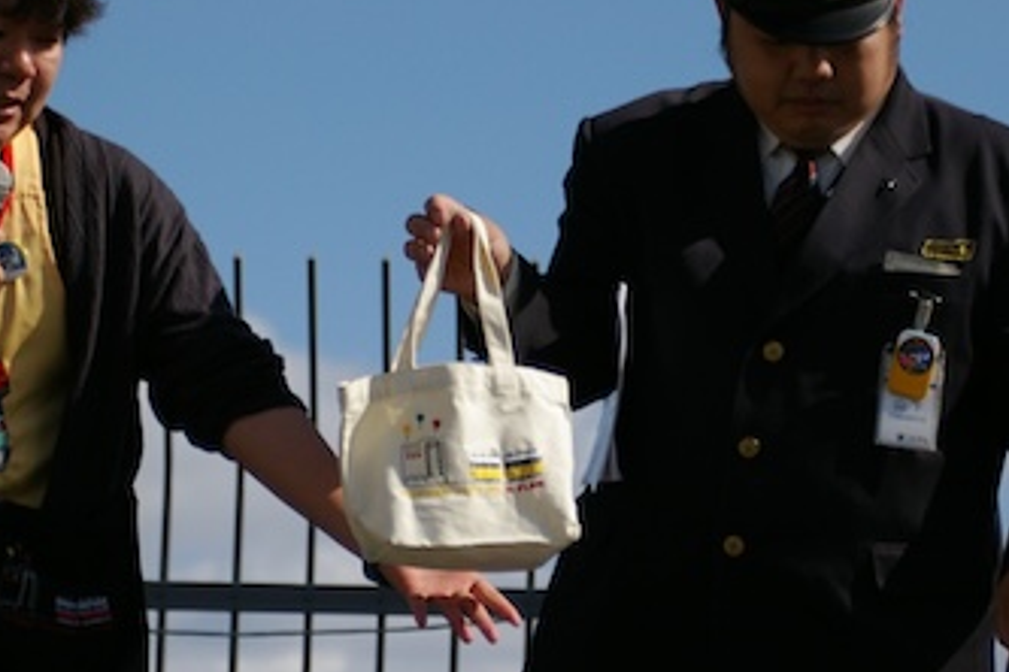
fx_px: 6054
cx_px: 379
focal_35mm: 216
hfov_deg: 9.5
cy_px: 362
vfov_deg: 6.4
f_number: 5.6
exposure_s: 1/4000
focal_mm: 80
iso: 400
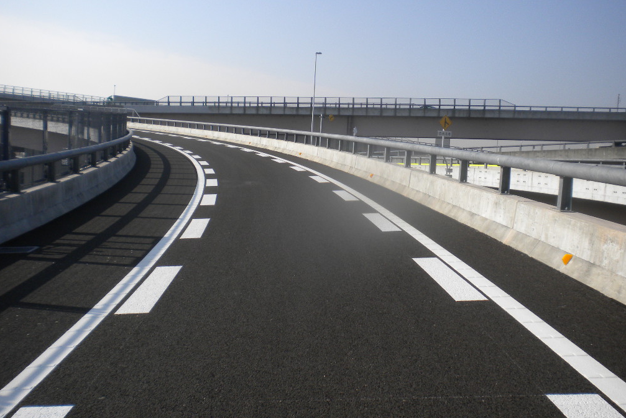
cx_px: 311
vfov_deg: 36.0
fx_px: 644
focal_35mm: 37
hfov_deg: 51.9
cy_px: 198
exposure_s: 1/737
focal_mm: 6.3
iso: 80
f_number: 4.6
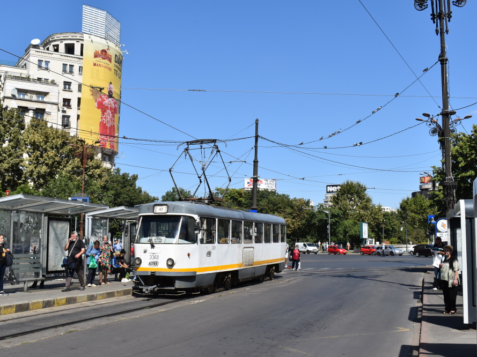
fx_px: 572
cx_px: 212
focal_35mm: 42
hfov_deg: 45.2
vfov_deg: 34.7
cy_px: 179
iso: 200
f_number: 10
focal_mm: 25
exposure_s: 1/400
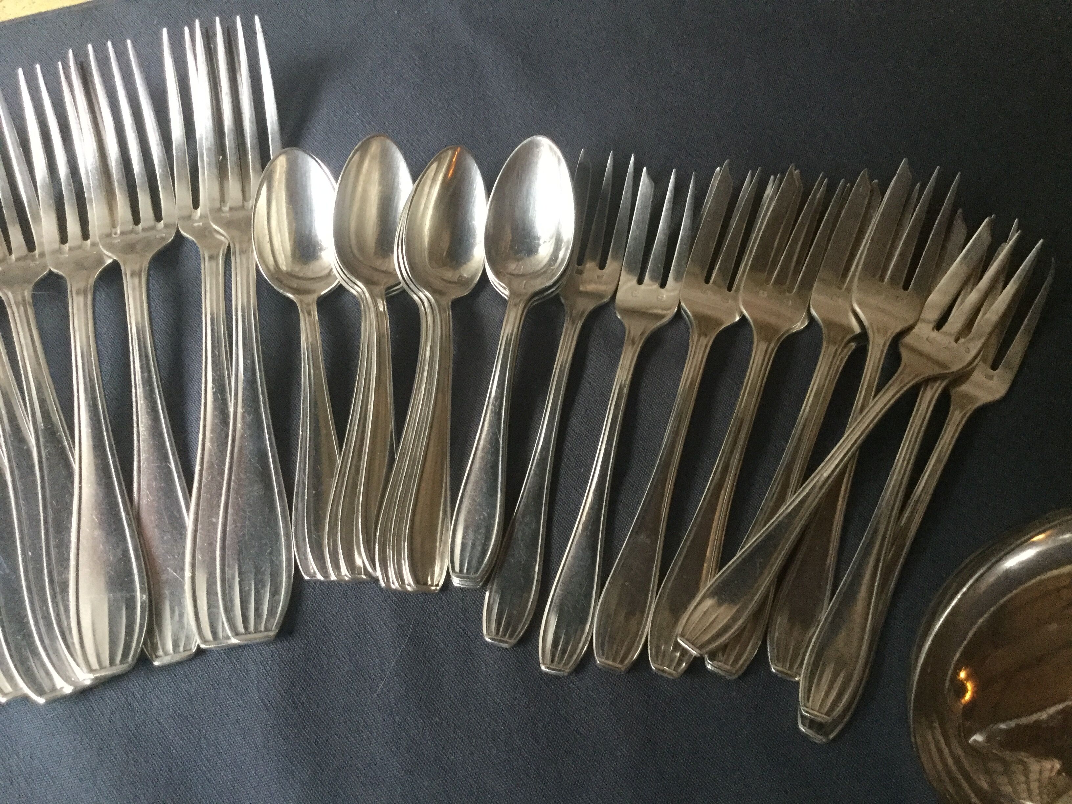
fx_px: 960
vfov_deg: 45.4
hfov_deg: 58.4
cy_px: 402
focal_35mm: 31
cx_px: 536
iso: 200
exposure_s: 1/25
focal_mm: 3.3
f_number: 2.4
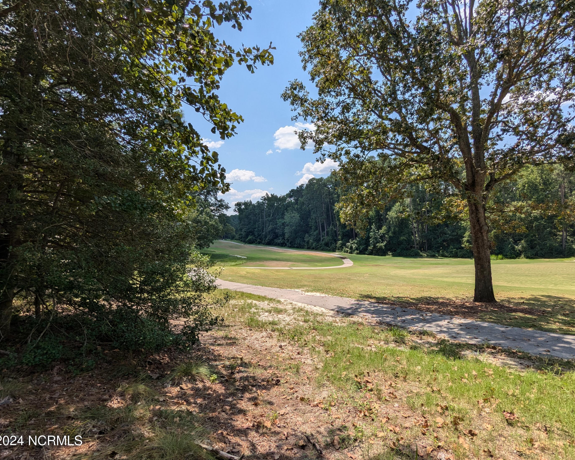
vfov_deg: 77.0
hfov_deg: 89.6
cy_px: 227
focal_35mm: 17
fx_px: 289
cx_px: 297
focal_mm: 2.35
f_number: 2.2
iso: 52
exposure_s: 1/1894
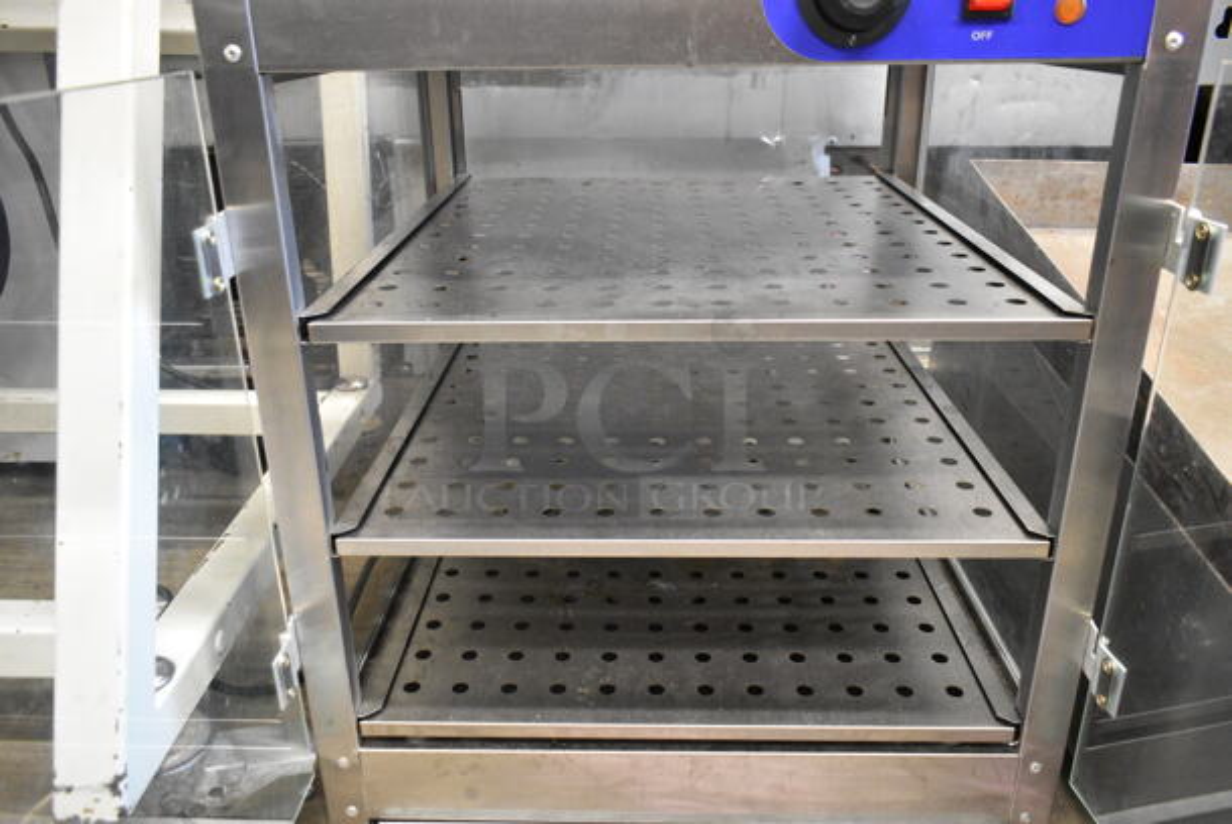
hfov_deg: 67.3
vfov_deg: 48.0
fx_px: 925
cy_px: 412
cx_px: 616
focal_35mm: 27
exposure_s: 1/30
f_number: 3.5
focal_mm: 18
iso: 2800
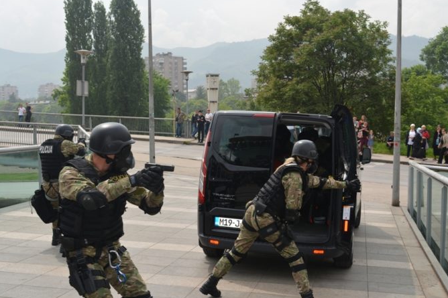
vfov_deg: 28.9
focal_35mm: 47
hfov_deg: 42.2
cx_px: 256
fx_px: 579
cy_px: 167
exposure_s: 1/200
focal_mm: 27
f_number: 10
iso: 100
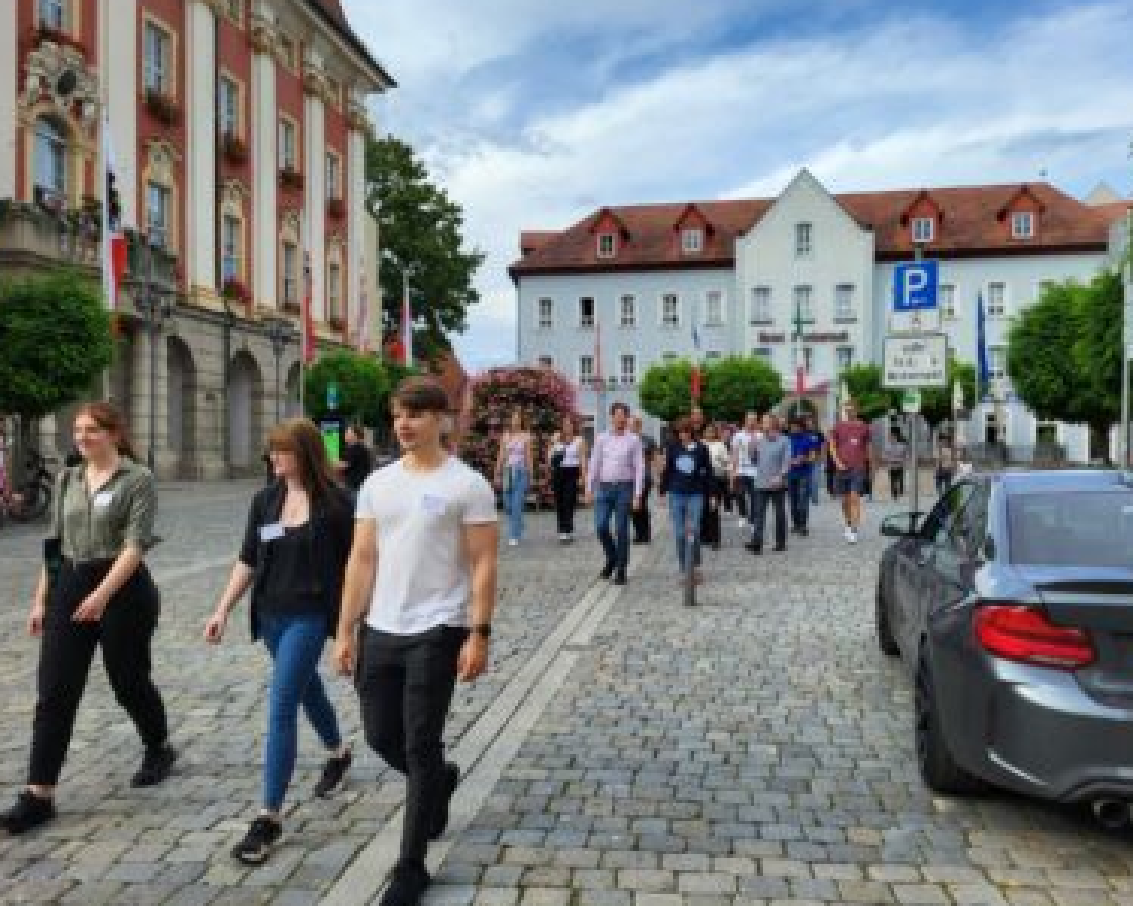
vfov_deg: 50.0
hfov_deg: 60.4
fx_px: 972
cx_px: 610
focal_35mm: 29
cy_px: 442
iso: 40
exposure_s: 1/1081
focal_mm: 5.4
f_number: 1.8
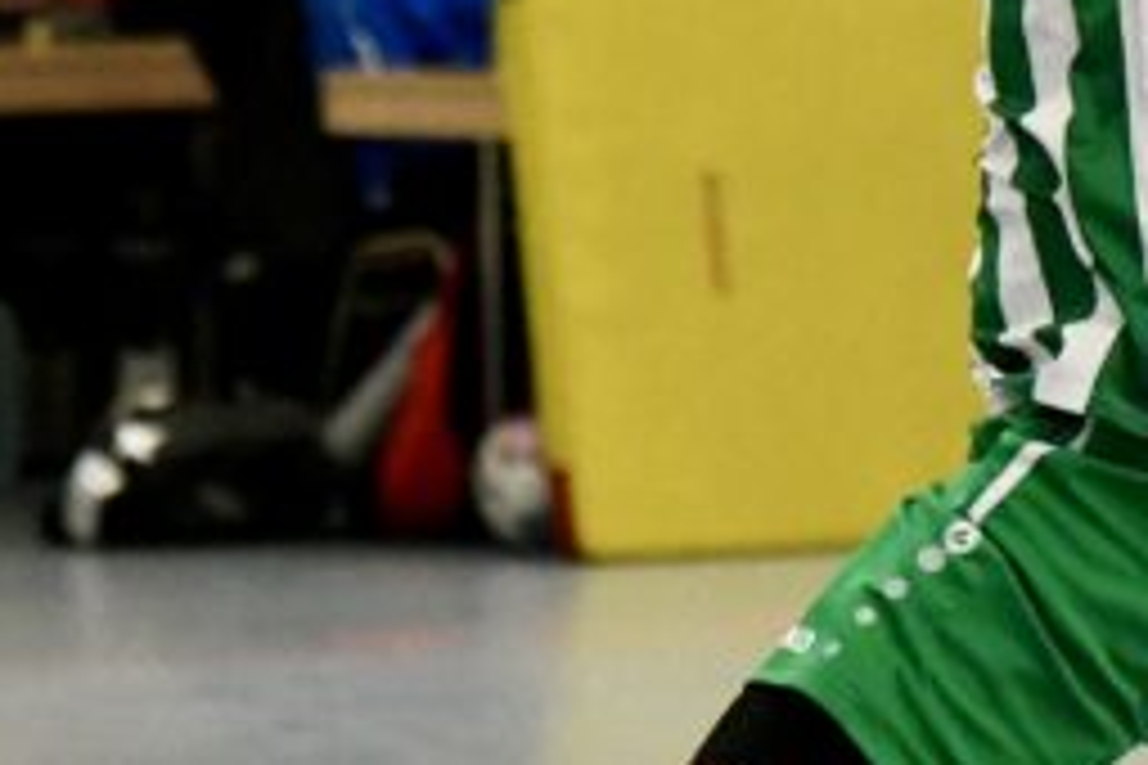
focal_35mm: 393
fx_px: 12531
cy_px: 673
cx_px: 356
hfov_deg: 5.2
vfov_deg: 3.5
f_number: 2.8
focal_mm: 98
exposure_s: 1/1600
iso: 8000
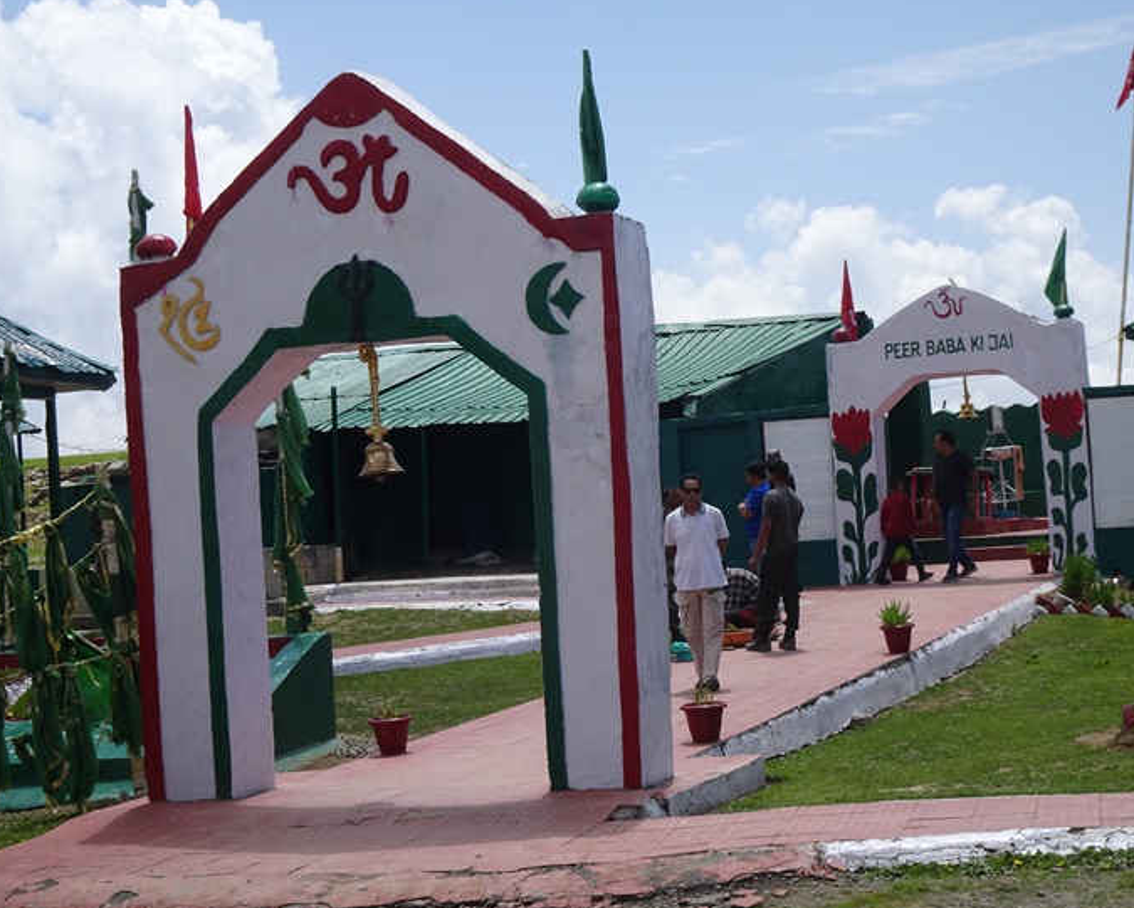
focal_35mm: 70
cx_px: 608
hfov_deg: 27.1
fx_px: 2349
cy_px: 454
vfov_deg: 21.9
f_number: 4.5
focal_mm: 11.32
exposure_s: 1/640
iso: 80
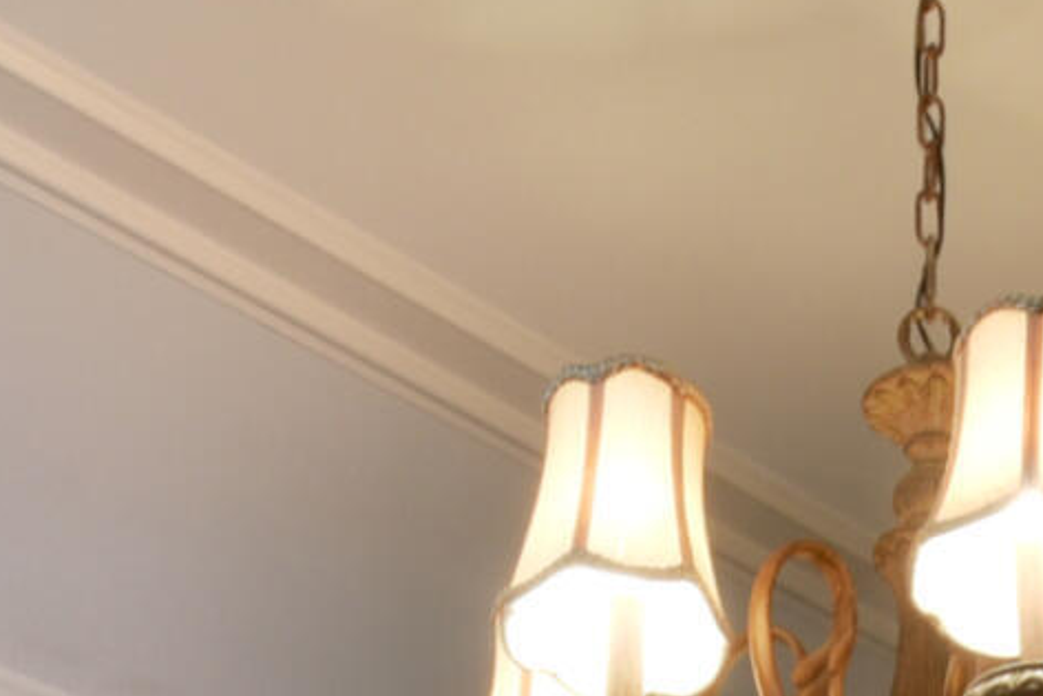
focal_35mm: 89
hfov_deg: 22.4
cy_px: 1954
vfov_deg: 11.1
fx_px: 2579
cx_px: 884
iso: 800
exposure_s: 1/8
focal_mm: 14
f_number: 11
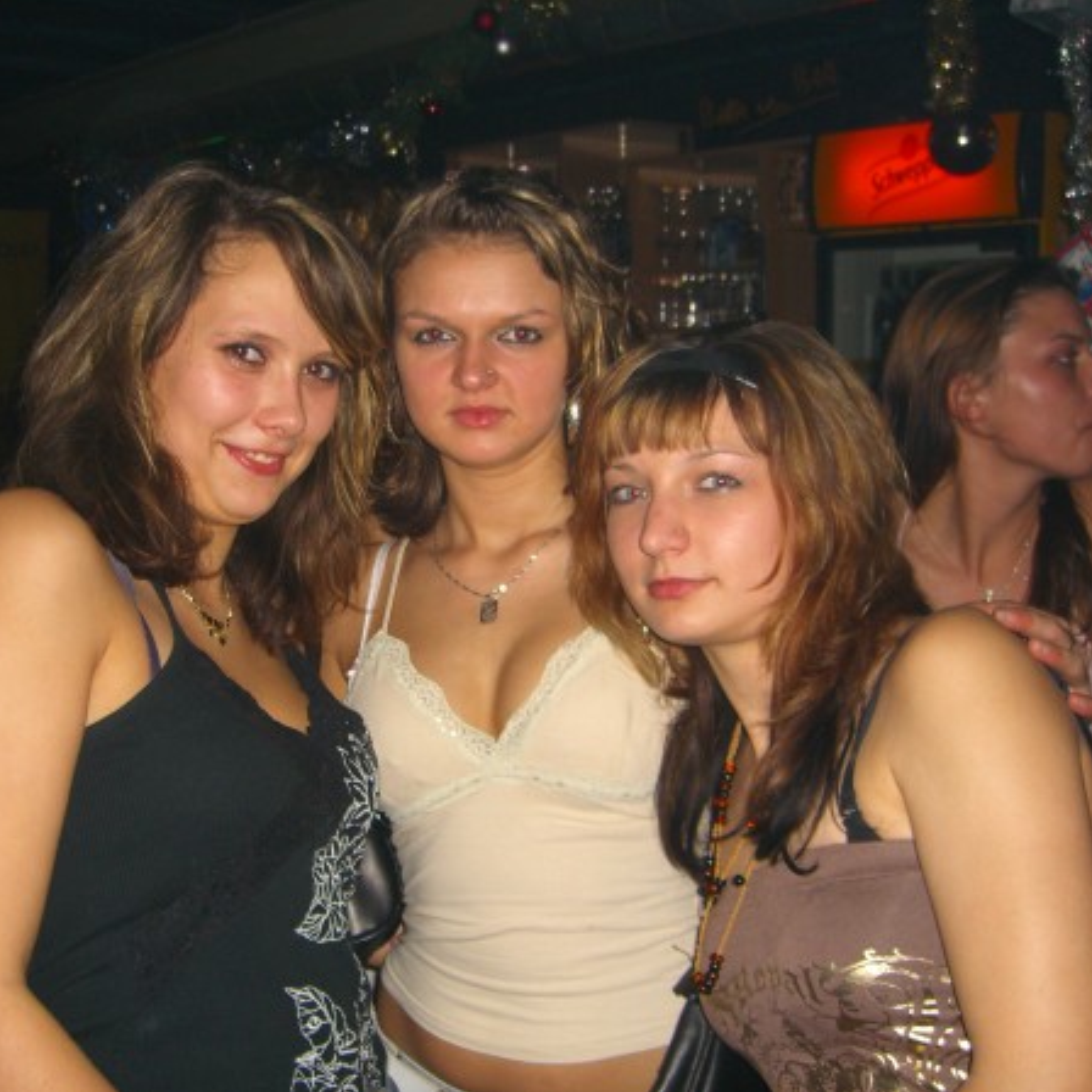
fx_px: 1606
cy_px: 546
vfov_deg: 37.6
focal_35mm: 45
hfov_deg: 37.4
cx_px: 436
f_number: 2.8
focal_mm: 7.9
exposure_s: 1/60
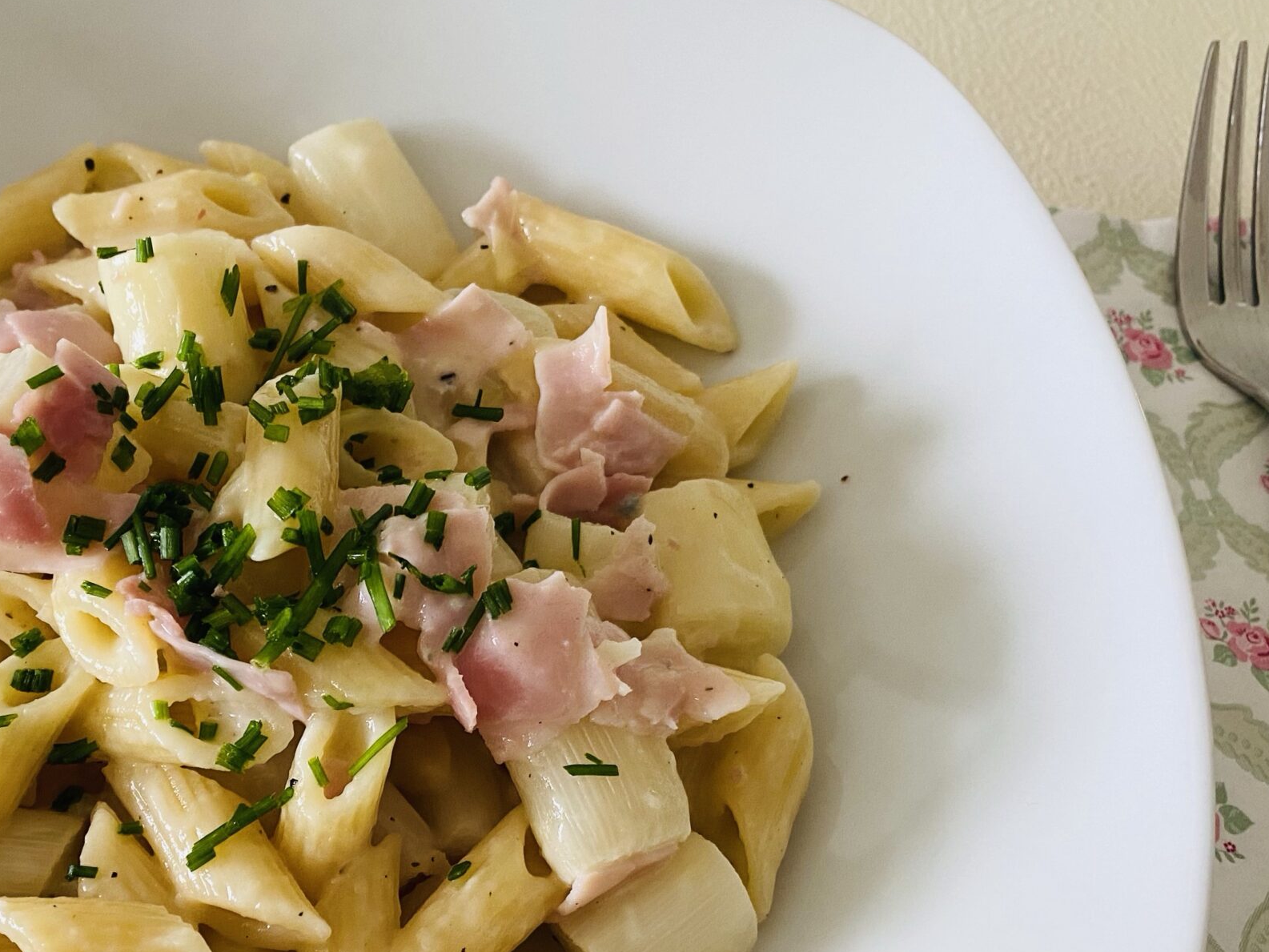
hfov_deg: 44.0
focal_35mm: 42
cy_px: 655
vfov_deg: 34.0
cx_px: 404
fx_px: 1540
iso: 125
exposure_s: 1/50
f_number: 1.8
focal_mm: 4.25
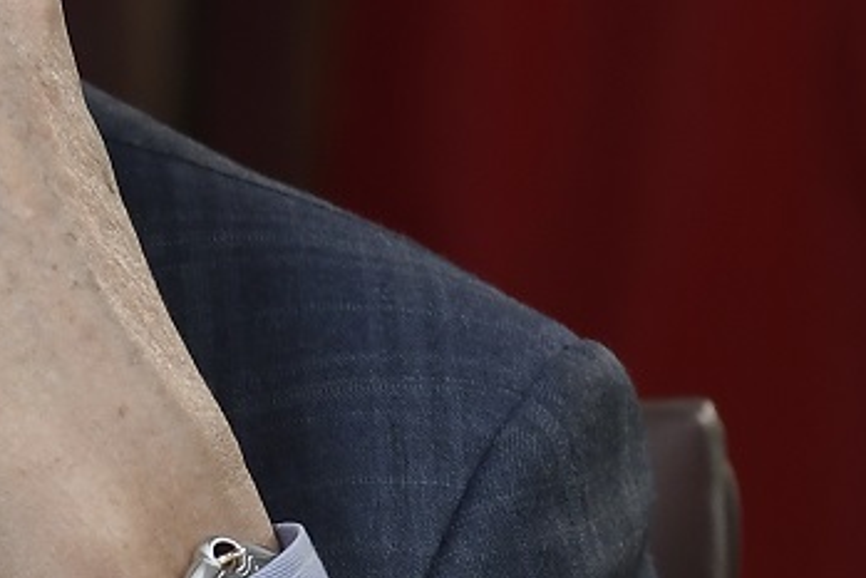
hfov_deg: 2.7
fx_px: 18602
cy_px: -189
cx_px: 221
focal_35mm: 773
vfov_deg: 1.8
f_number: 4
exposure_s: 1/100
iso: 640
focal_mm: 100
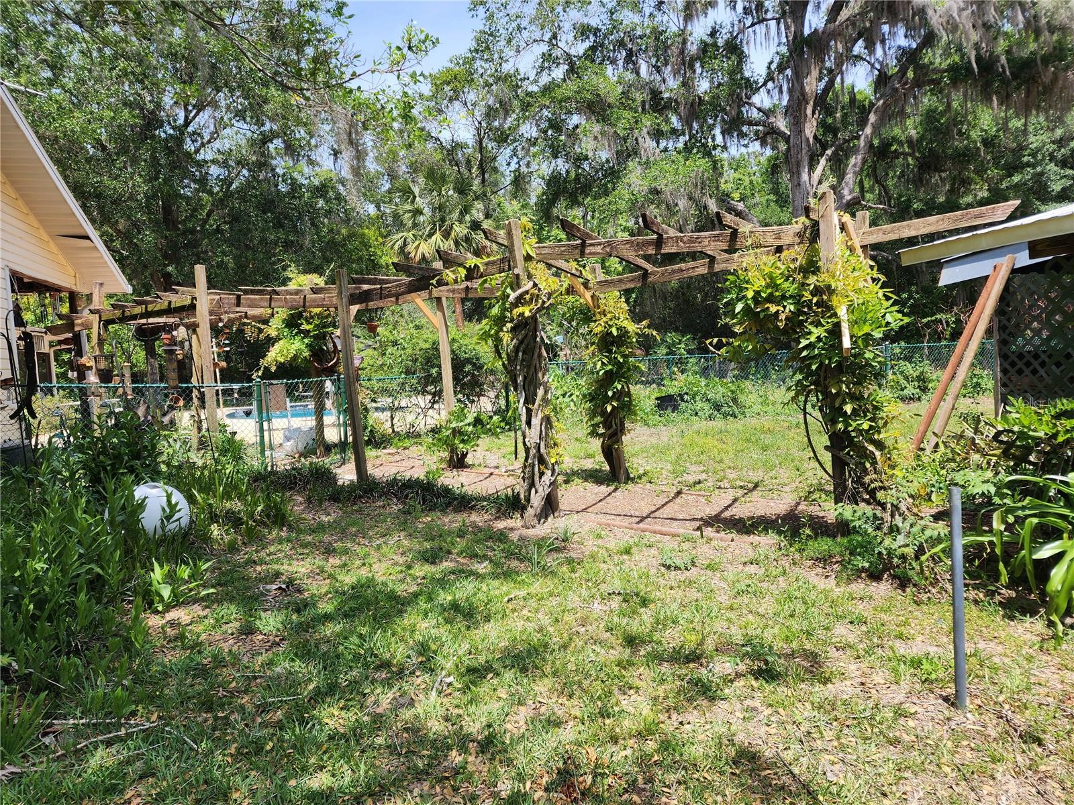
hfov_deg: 73.9
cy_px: 402
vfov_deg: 58.9
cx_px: 537
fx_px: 714
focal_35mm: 23
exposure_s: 1/483
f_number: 1.8
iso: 12
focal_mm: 6.4
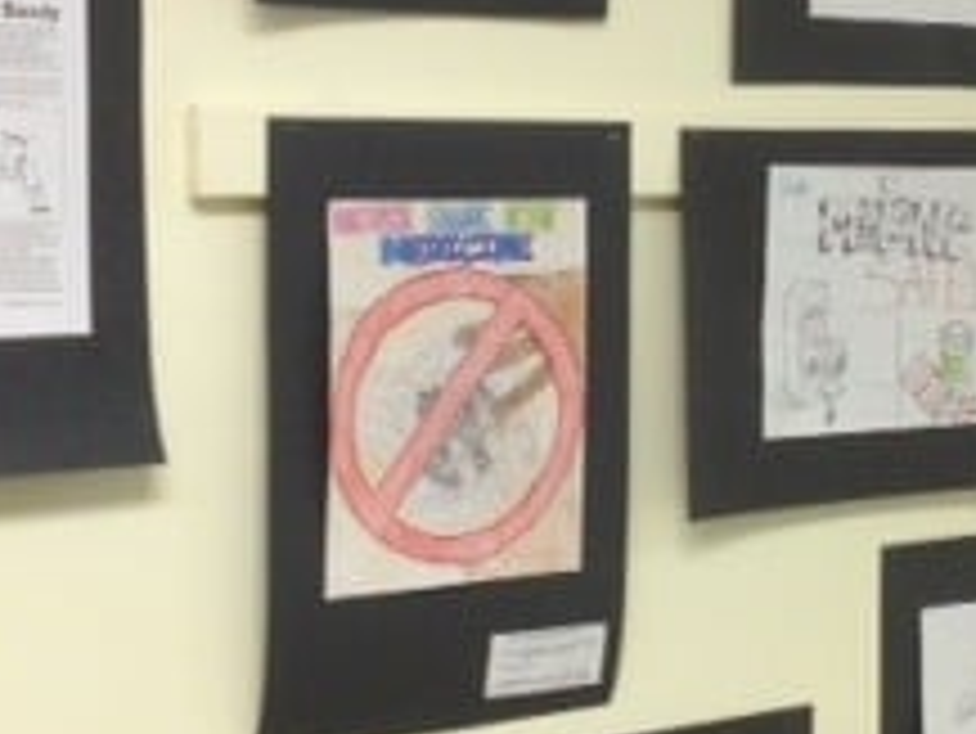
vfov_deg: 14.4
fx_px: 2906
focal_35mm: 103
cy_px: 320
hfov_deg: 18.8
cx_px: 819
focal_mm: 4.28
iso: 80
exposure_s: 1/20
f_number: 2.4
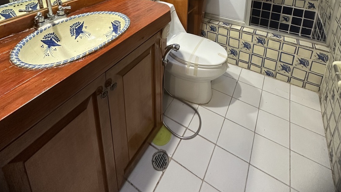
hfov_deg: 83.8
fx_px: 190
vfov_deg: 42.6
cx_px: 176
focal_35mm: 21
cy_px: -17
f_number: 2.2
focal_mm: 2.22
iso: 200
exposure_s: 1/60
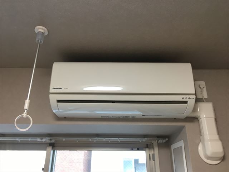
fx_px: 192
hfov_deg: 61.7
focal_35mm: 29
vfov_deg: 48.2
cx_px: 114
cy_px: 86
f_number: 2.2
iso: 50
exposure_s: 1/30
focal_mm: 4.15
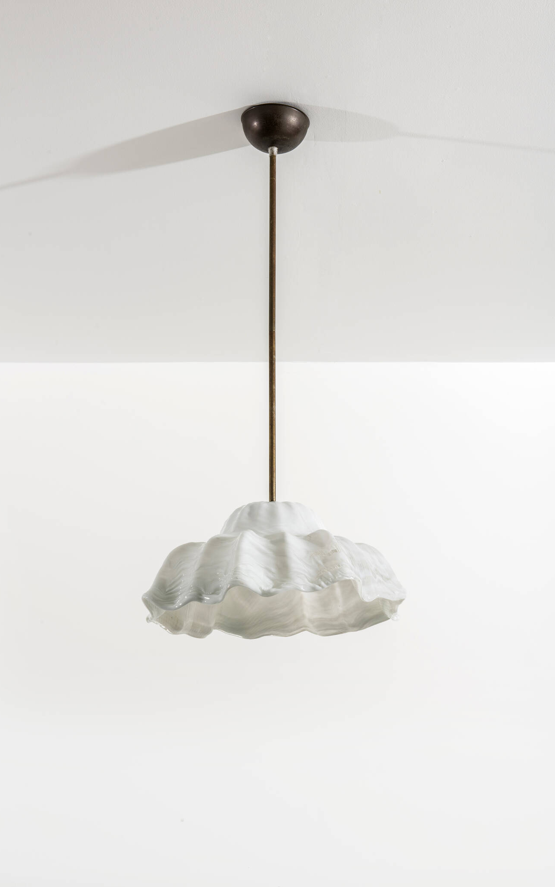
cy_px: 444
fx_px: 1403
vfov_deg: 35.1
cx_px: 271
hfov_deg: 22.4
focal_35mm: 58
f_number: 14
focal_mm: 56
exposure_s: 1/200
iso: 100
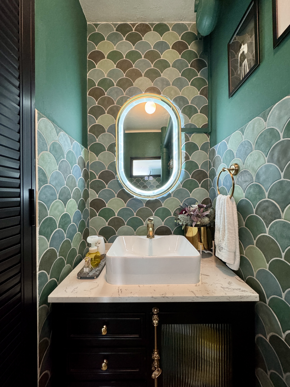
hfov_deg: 85.7
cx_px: 145
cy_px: 194
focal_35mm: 14
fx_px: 156
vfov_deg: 102.1
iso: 400
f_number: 2.2
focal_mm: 2.22
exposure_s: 1/50
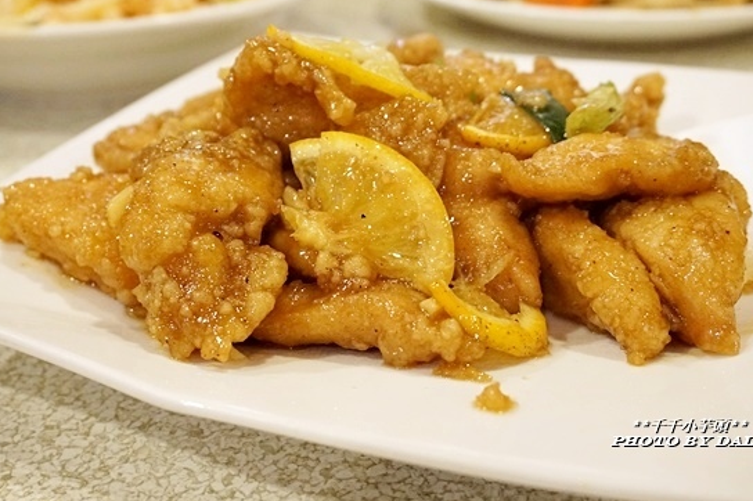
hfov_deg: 39.9
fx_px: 1036
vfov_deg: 27.2
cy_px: 221
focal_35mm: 50
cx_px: 385
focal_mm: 29
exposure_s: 1/60
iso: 2500
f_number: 5.6
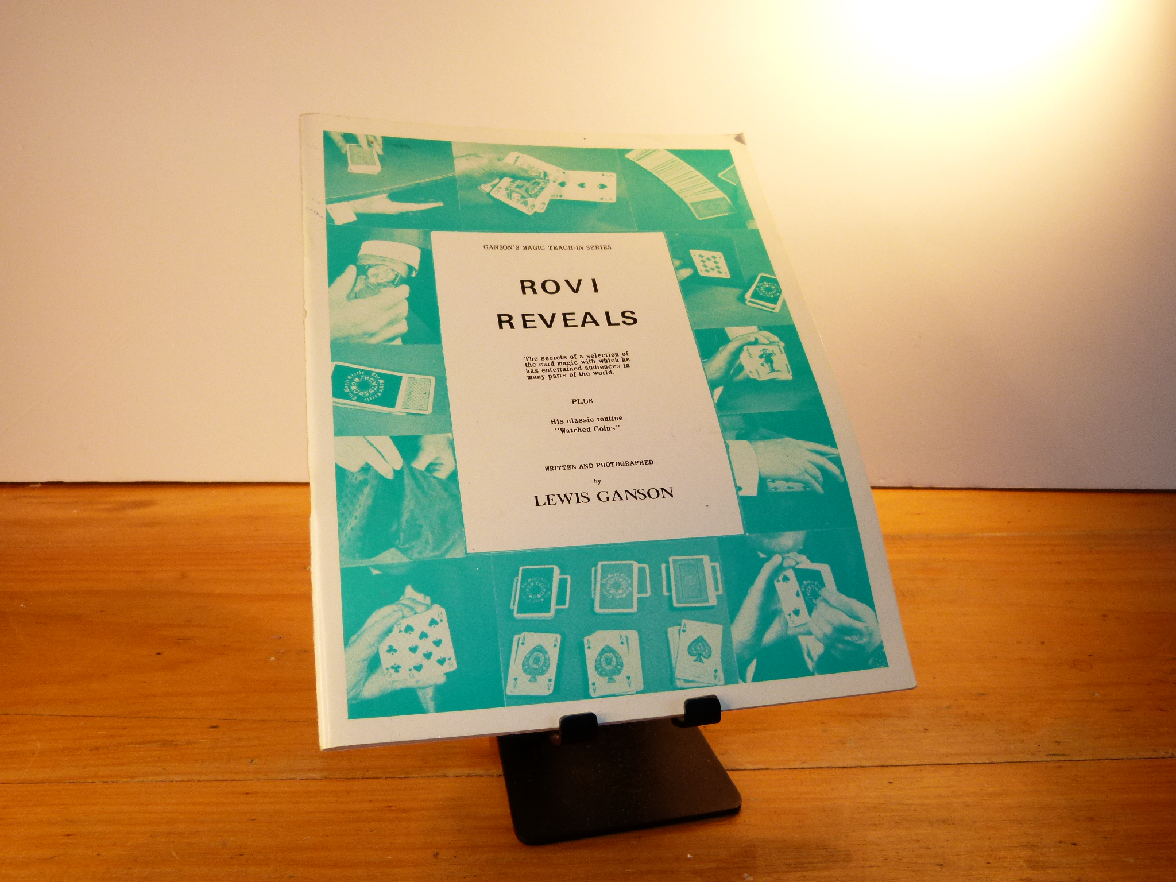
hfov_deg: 55.4
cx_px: 588
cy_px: 441
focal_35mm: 33
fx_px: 1121
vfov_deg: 42.9
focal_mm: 5.8
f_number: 3
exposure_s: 1/60
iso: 200
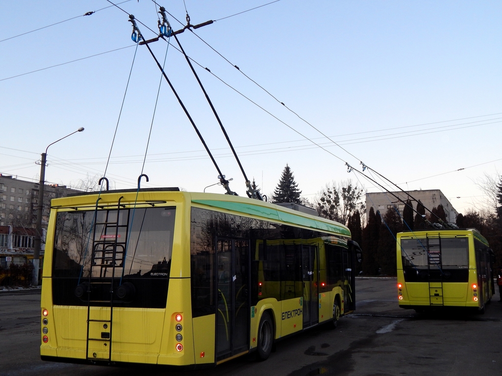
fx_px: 551
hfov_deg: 49.0
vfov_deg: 37.7
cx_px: 251
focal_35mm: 38
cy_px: 188
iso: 180
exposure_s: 1/160
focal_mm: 6.8
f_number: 3.4
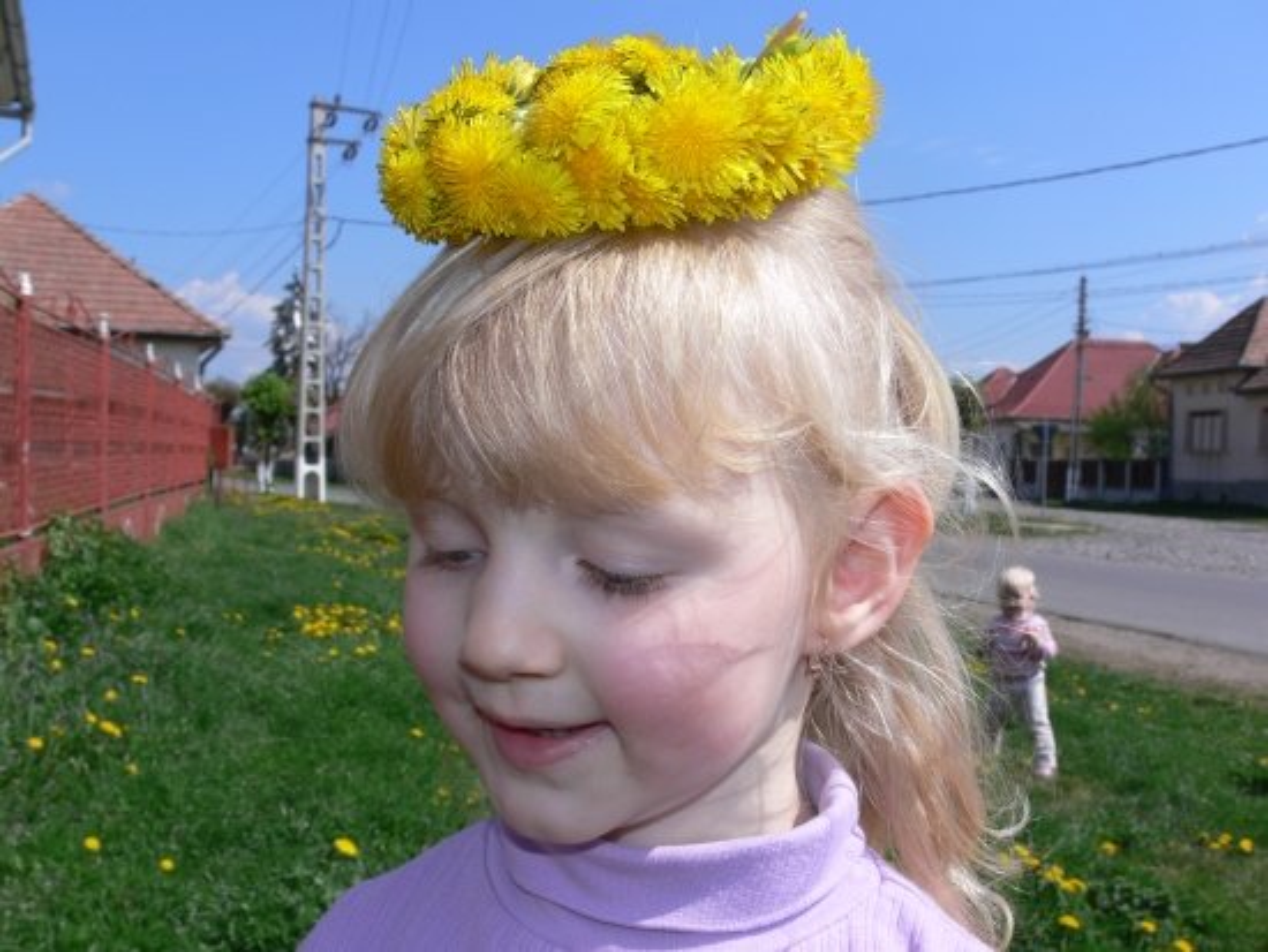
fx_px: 1283
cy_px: 476
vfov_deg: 40.7
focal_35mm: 35
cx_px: 634
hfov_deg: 52.6
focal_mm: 7.4
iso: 80
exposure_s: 1/400
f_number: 5.6
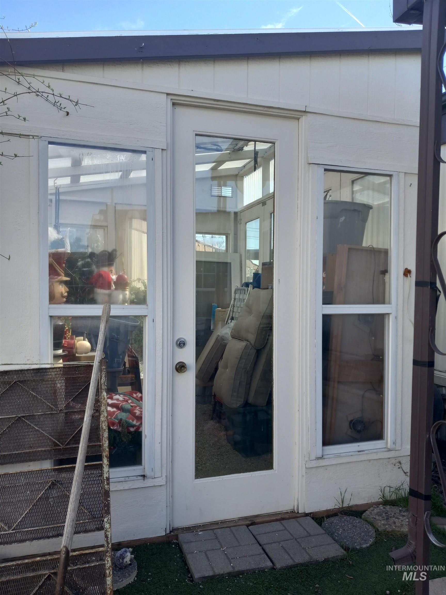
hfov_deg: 51.4
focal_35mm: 27
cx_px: 223
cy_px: 298
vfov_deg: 65.3
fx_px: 464
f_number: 1.8
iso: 40
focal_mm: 3.94
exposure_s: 1/522
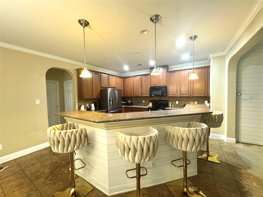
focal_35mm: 14
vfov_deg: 85.7
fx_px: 106
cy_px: 98
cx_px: 132
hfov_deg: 102.1
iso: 640
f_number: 2.2
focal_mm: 2.22
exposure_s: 1/60
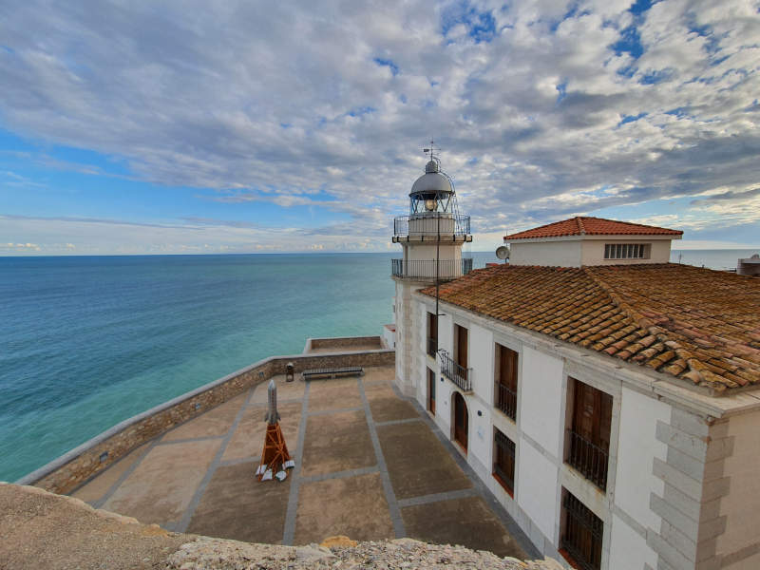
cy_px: 285
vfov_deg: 89.9
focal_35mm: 13
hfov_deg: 106.2
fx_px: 285
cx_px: 380
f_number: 2.2
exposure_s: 1/712
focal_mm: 1.8
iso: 50
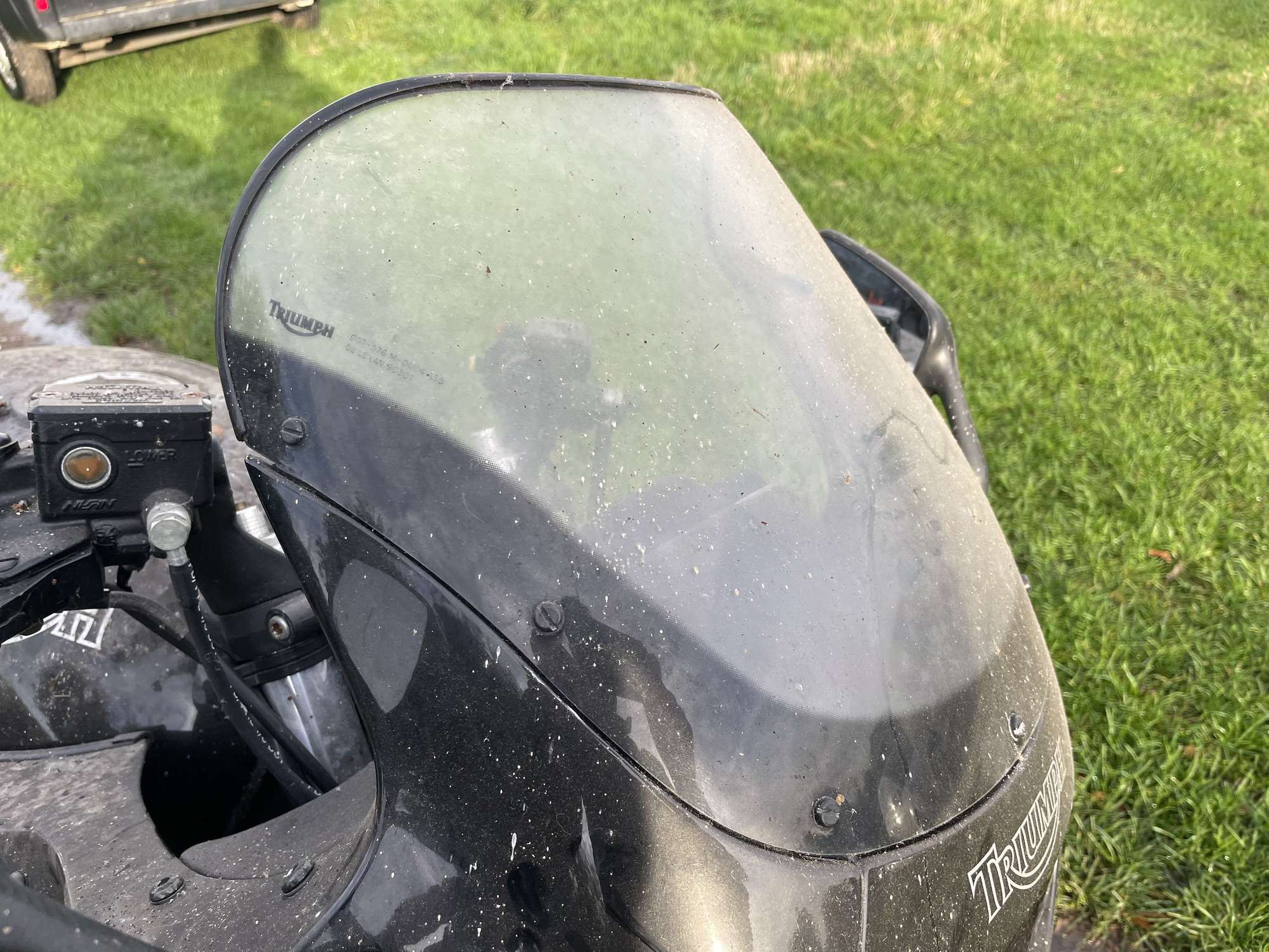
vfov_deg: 53.1
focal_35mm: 26
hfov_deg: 67.3
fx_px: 953
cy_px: 476
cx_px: 634
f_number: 1.6
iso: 32
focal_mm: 4.2
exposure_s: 1/461
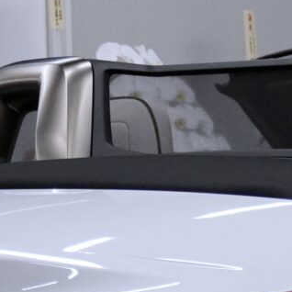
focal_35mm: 369
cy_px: 230
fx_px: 3522
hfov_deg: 4.7
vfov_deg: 4.7
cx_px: 382
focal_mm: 36
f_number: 5.6
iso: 1000
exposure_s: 1/160
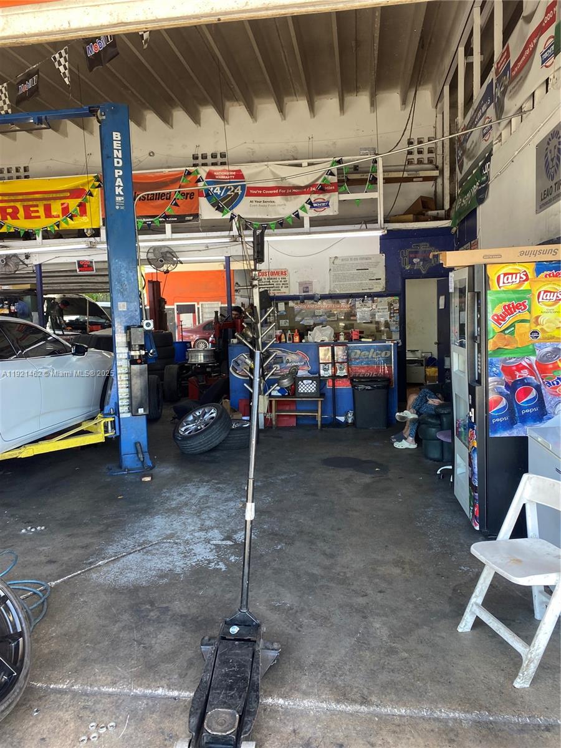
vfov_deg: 67.3
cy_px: 374
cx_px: 280
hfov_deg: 53.1
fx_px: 562
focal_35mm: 26
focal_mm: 4.25
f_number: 1.8
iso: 80
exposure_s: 1/120
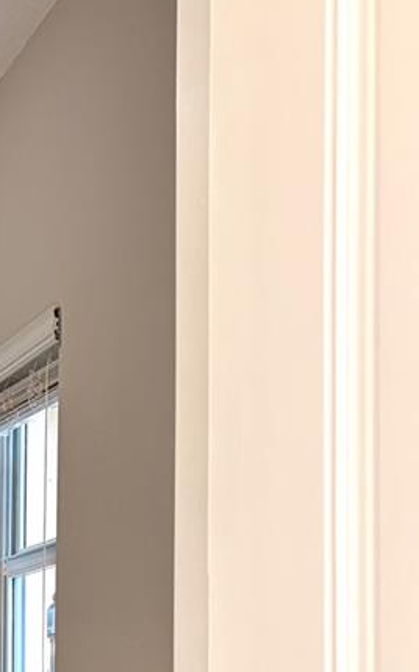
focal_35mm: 77
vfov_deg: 25.5
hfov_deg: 15.5
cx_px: -216
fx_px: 1410
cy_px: 674
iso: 80
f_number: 1.6
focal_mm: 5.96
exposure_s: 1/120
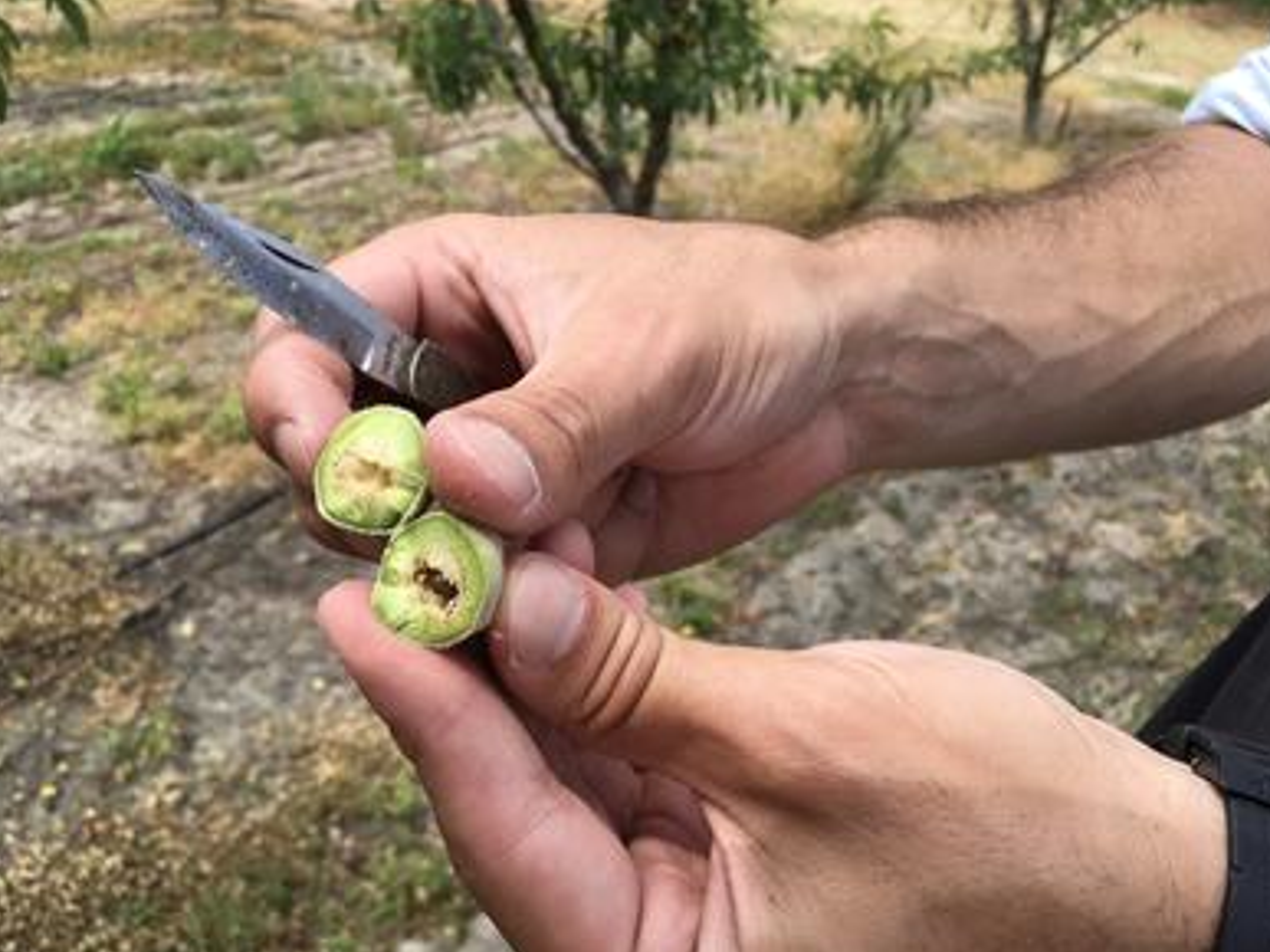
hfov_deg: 60.0
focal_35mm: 30
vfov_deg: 46.8
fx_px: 1100
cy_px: 486
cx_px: 633
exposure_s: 1/739
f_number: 2.2
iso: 25
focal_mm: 4.15
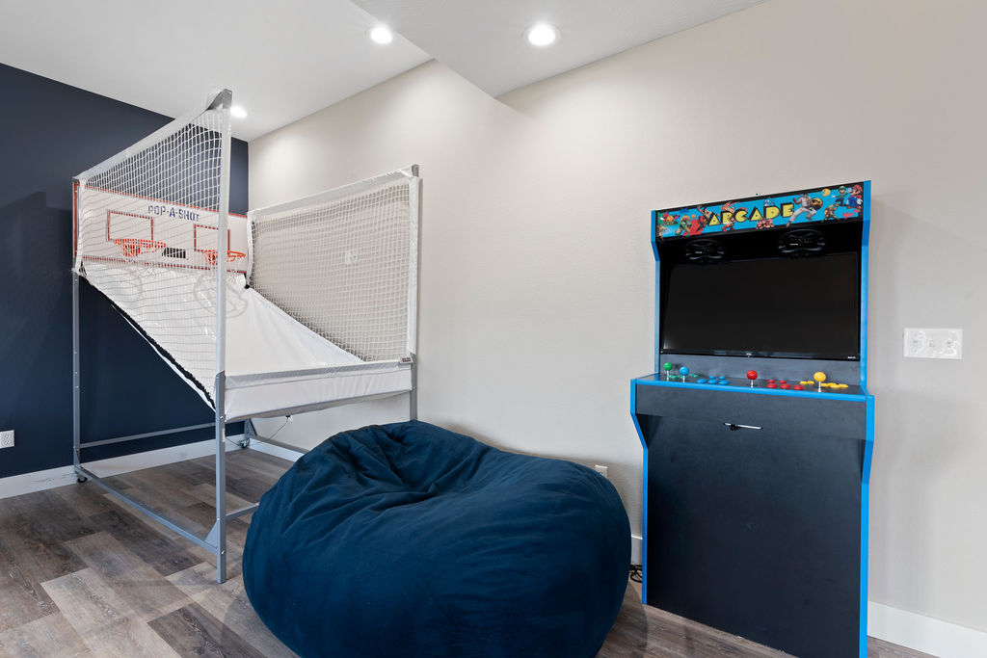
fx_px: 466
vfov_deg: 70.5
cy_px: 329
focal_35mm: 17
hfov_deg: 93.3
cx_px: 494
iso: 100
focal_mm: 17
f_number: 11
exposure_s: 4
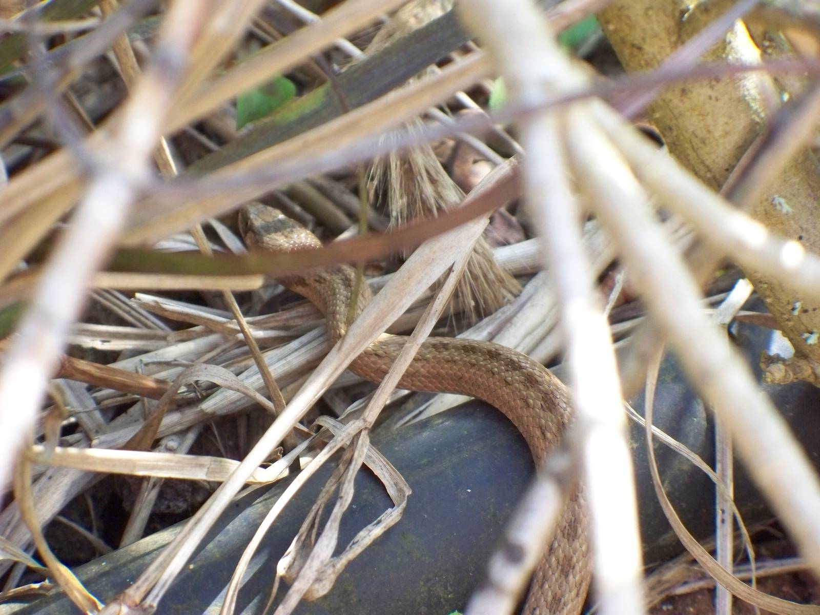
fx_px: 4264
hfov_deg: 11.0
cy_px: 308
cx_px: 410
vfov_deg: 8.2
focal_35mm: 180
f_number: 5.1
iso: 400
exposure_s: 1/200
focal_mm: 37.7
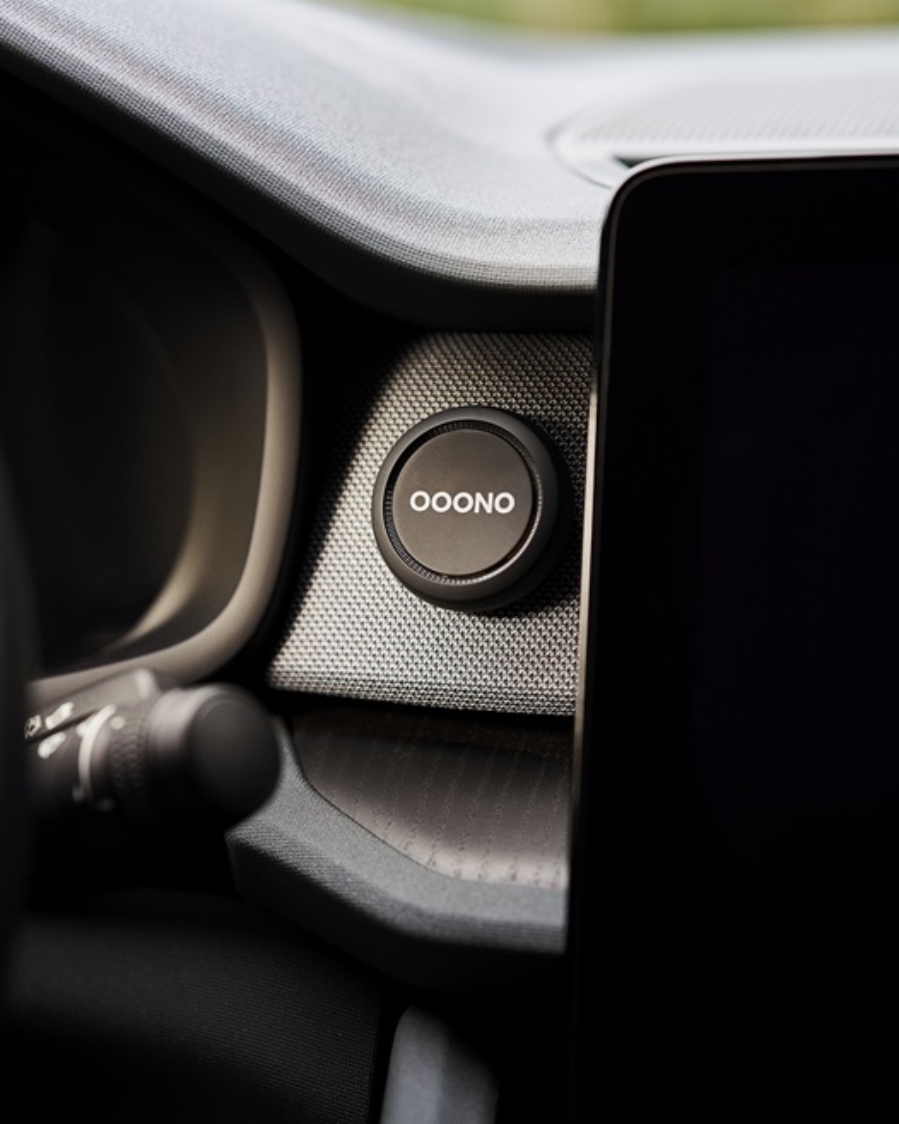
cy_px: 521
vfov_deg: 19.8
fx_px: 3228
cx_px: 450
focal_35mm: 97
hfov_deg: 15.9
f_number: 2.8
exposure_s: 1/100
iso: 1000
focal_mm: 85
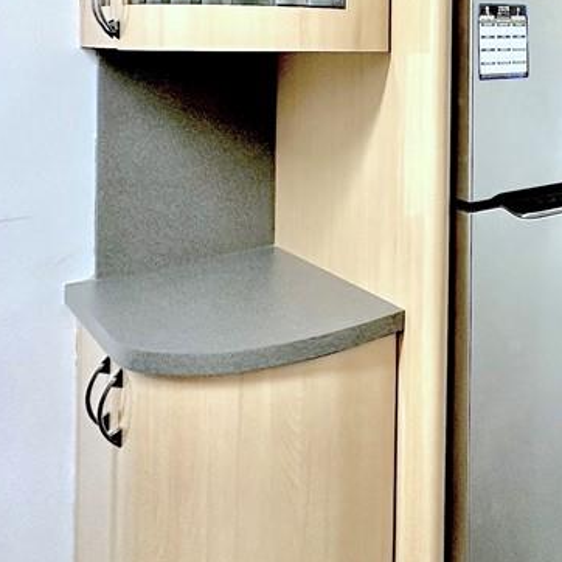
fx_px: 643
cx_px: 753
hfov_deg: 33.0
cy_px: 55
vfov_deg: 43.2
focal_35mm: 35
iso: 250
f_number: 2.2
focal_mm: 2.22
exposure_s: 1/60
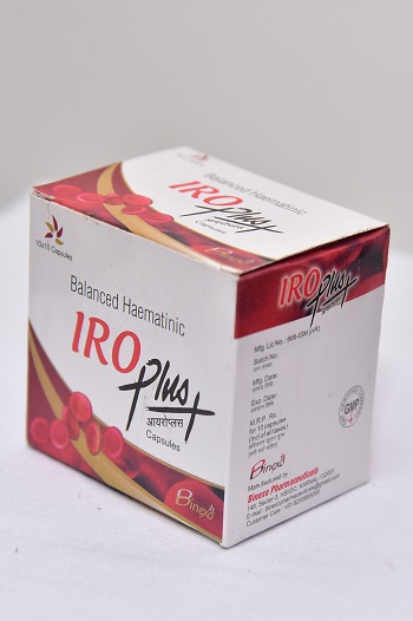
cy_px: 310
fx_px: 1689
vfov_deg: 20.8
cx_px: 206
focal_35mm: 98
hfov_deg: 13.9
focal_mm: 98
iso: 1600
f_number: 5
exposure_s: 1/200
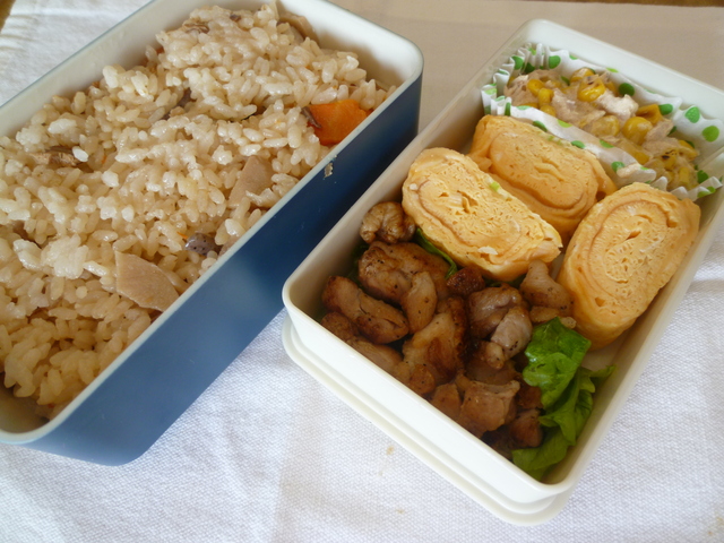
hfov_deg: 71.6
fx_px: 502
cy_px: 272
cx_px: 362
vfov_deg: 56.8
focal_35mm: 24
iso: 80
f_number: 2.2
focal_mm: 4.3
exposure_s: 1/125
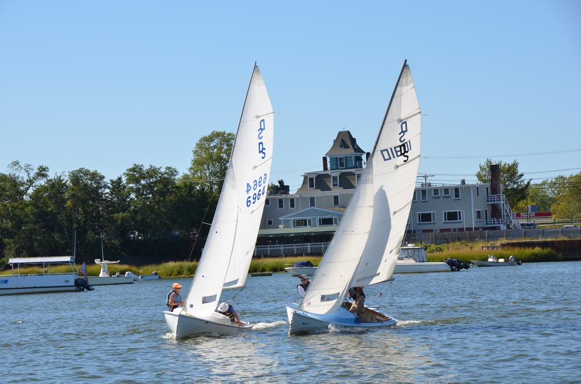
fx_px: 1981
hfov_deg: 16.7
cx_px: 290
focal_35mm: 123
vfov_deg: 11.1
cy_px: 192
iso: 100
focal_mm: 82
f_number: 9
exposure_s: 1/320
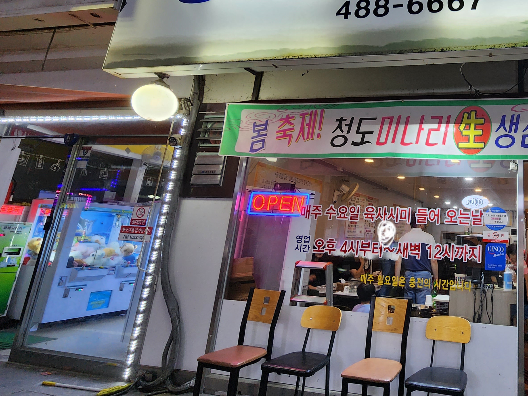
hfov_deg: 66.7
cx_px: 446
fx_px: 336
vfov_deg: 60.7
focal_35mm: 22
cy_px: 162
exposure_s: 1/60.2
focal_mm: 2.2
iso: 160
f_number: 2.2
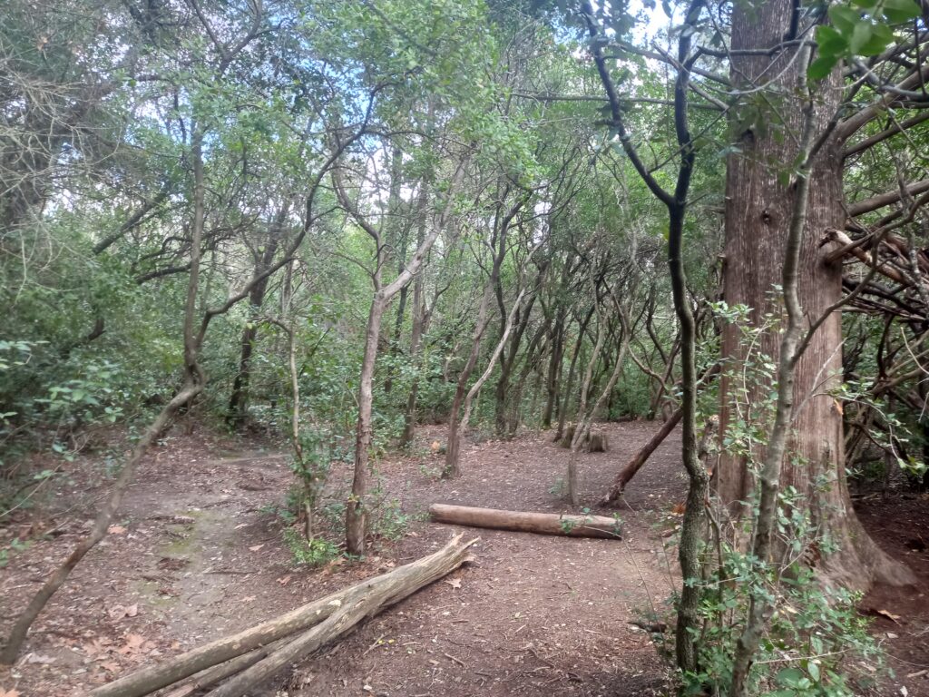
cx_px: 464
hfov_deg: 69.4
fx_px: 671
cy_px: 348
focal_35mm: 25
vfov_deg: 54.9
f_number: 2
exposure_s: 1/59
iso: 80
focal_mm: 4.6
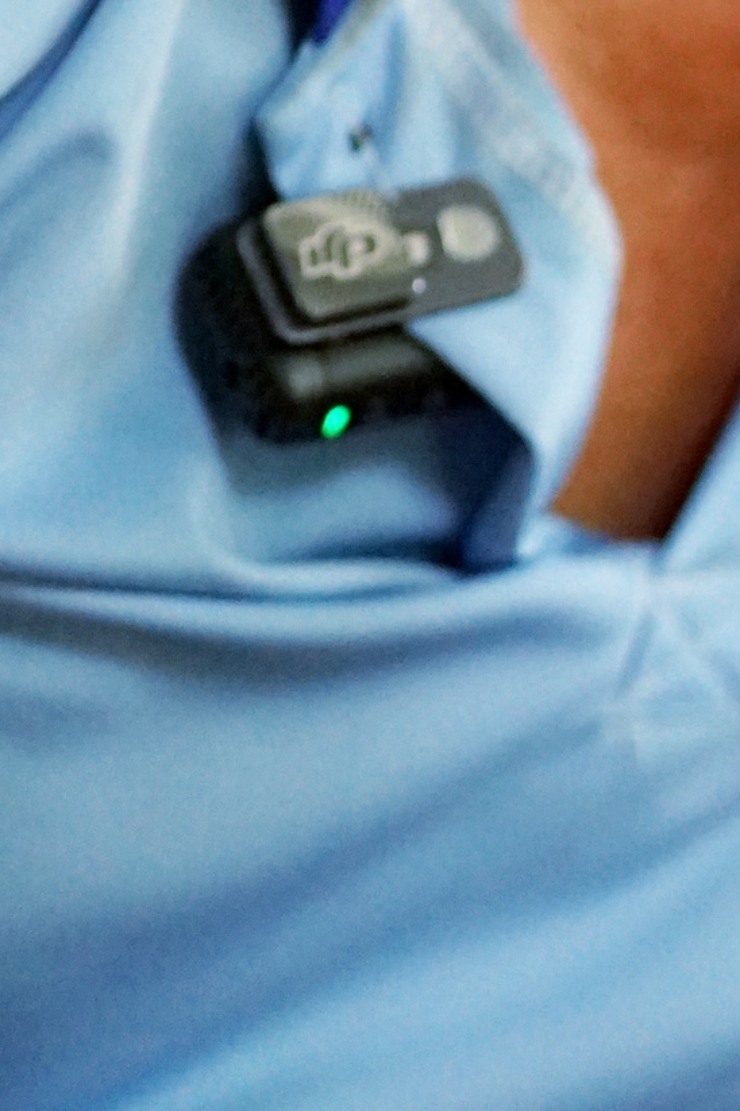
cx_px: 755
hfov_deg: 4.4
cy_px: -823
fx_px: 9566
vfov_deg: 6.5
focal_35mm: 310
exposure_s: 1/2000
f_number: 1.8
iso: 4000
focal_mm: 85
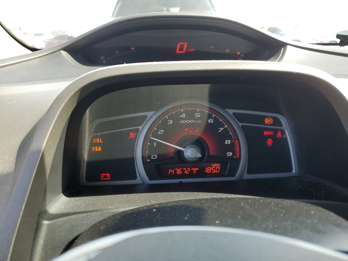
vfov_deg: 53.1
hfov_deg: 67.3
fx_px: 261
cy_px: 130
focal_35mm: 26
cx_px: 174
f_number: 1.5
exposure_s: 1/250
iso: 50
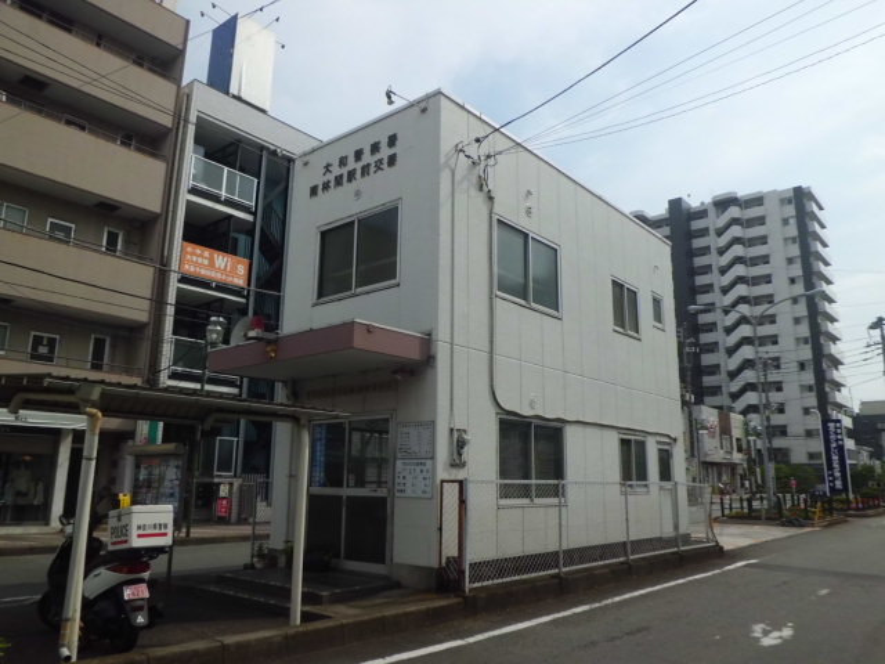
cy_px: 332
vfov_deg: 53.1
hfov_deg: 67.3
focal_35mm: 26
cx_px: 442
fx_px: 665
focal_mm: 4.7
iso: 64
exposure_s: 1/250
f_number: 7.9
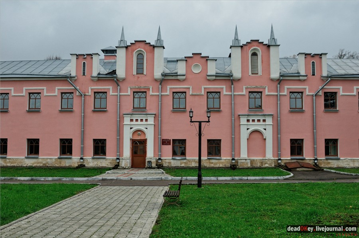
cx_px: 180
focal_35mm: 36
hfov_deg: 53.2
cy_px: 119
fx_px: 358
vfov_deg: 36.8
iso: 320
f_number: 6.3
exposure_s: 1/400
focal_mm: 24
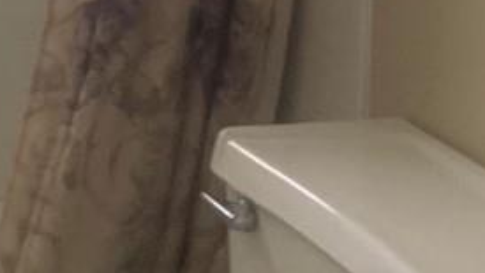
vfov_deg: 7.0
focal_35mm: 165
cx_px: 228
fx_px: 2123
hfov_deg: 13.0
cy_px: -373
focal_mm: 4.25
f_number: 1.8
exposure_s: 1/76
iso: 100
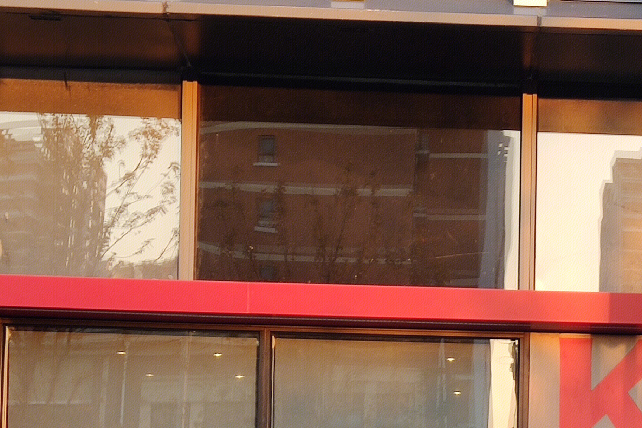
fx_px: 1908
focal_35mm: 107
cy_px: 516
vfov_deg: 12.5
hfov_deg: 18.8
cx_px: 560
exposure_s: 1/100
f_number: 1.75
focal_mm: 4.75
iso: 126
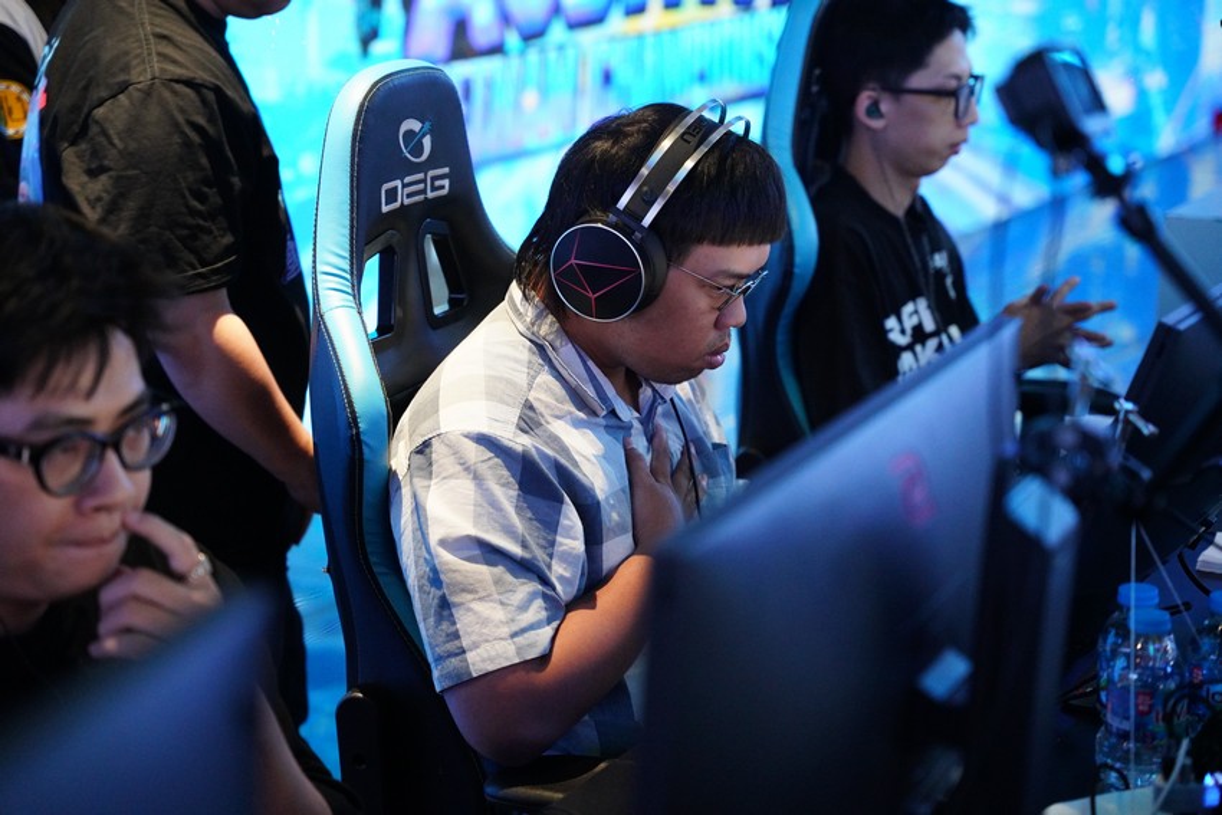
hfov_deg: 28.8
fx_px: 2376
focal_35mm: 70
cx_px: 611
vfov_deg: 19.5
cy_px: 408
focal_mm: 70
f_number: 2.8
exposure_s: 1/200
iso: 8000
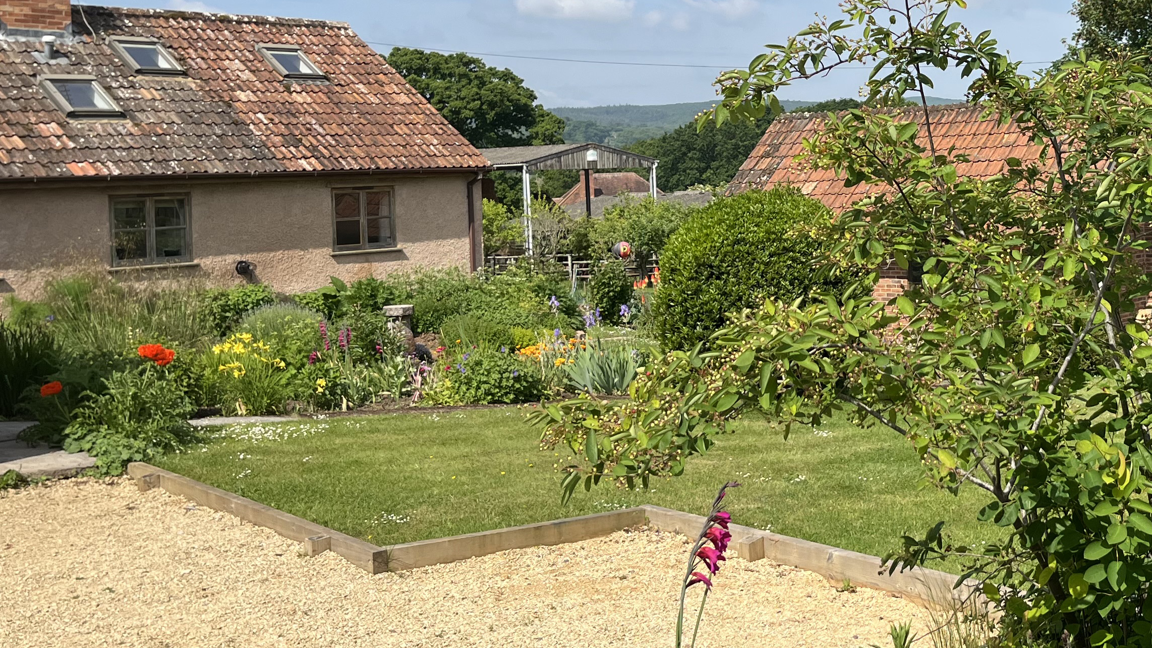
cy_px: 169
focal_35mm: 50
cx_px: 887
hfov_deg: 40.0
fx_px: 1527
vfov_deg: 23.7
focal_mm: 5.1
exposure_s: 1/3521
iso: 50
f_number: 1.6
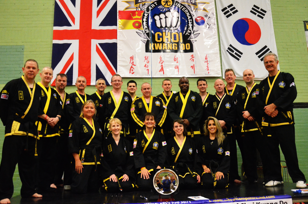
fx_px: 248
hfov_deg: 63.7
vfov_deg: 44.8
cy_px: 102
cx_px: 147
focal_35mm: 29
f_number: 3.5
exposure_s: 1/250
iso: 6400
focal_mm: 18
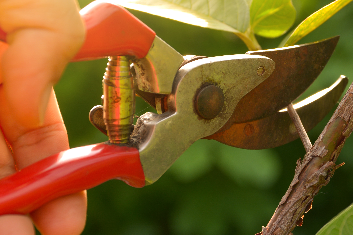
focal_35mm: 130
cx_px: 252
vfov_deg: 10.5
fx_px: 1275
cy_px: 101
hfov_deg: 15.7
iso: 100
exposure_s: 1/125
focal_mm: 50
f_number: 5.6
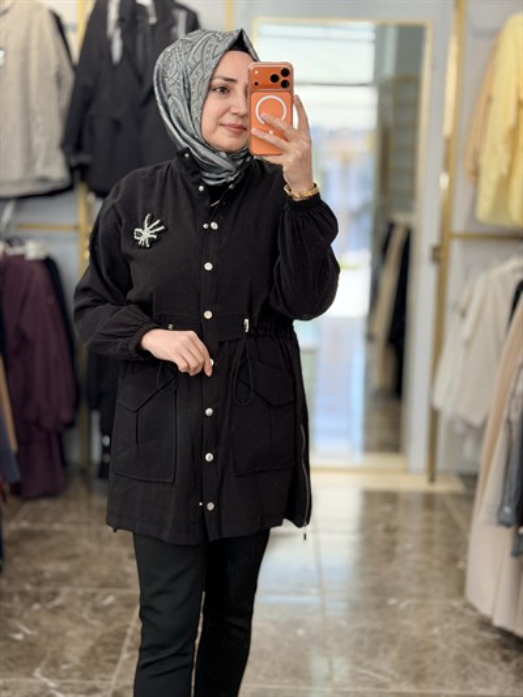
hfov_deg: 30.3
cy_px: 348
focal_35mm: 48
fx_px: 967
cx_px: 262
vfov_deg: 39.6
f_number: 1.78
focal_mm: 6.76
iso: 64
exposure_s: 1/275
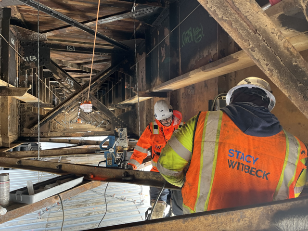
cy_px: 116
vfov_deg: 53.1
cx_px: 154
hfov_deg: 67.3
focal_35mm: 26
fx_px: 231
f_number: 1.6
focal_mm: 5.1
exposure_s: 1/122
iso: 100
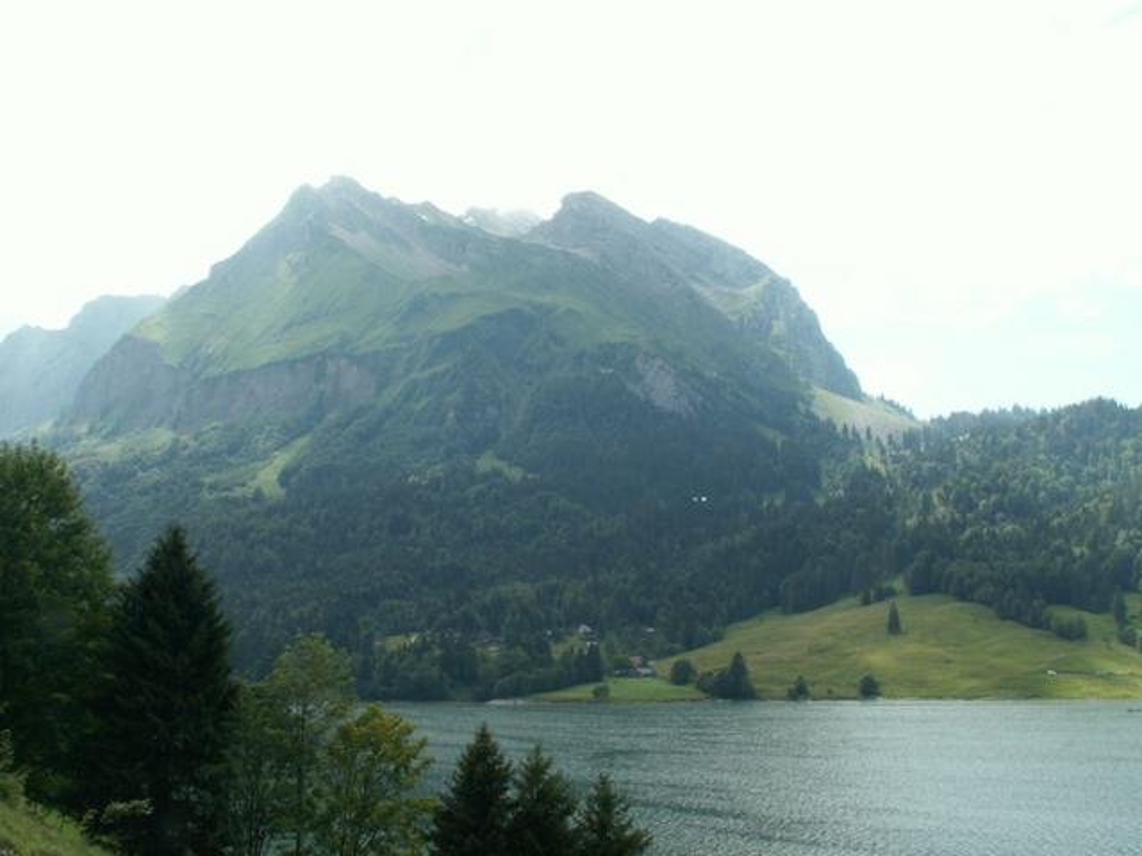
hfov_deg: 47.9
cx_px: 571
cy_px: 428
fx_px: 1287
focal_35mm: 39
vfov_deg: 36.8
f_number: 8
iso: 50
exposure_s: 1/60
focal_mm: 6.39
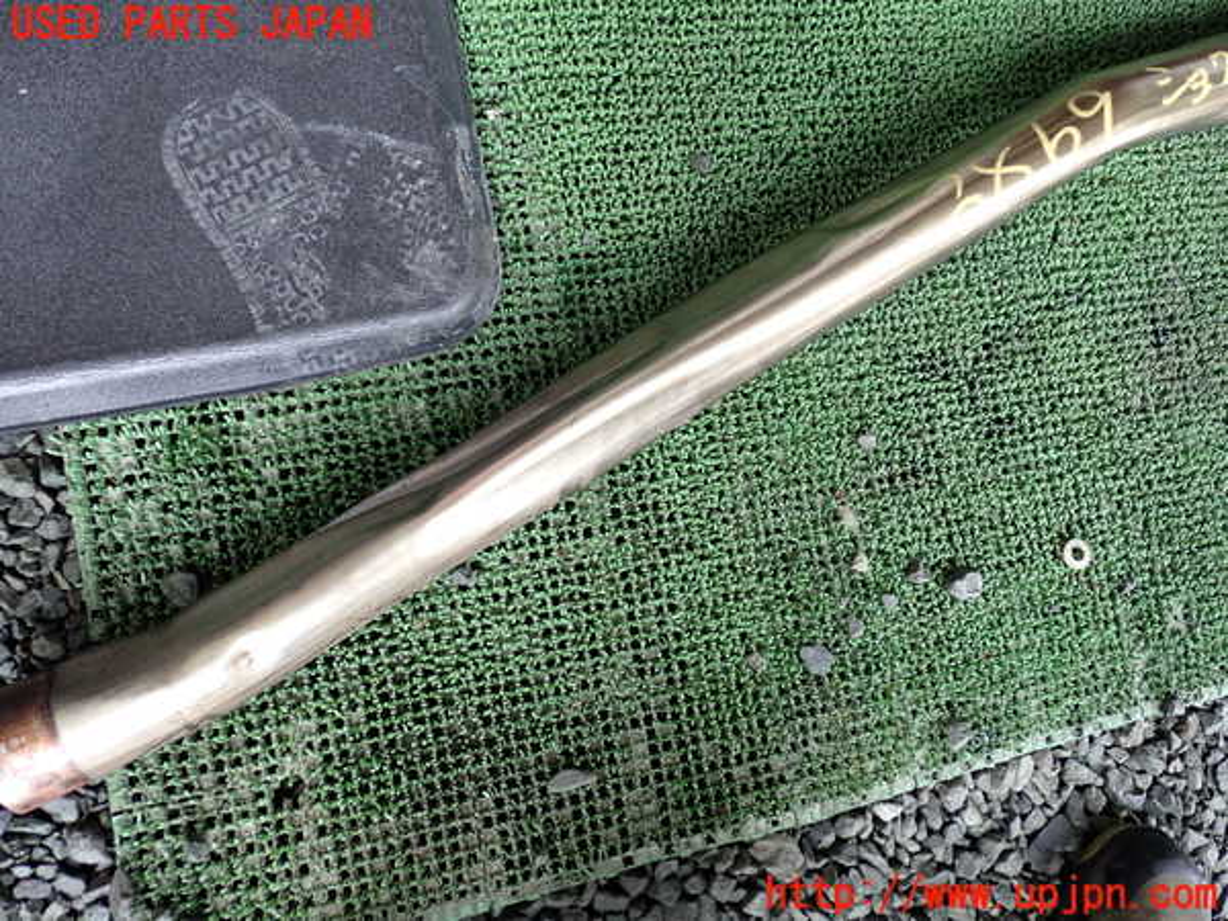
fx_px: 1064
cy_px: 460
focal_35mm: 30
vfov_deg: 46.8
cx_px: 614
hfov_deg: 60.0
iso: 320
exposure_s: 1/60
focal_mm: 5.4
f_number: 2.3
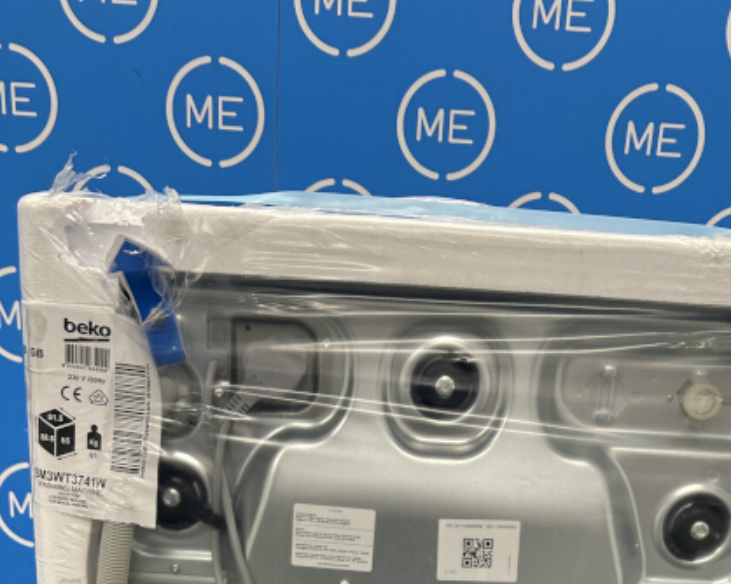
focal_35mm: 49
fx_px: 1060
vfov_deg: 27.4
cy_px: 685
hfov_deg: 38.0
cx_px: 405
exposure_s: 1/50
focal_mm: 5.7
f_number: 1.5
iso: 80
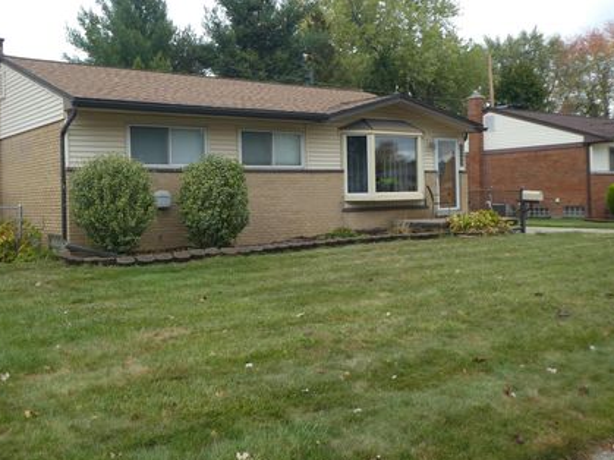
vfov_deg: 38.6
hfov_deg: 50.1
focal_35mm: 37
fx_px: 656
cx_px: 273
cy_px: 203
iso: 80
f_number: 3.5
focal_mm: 5.4
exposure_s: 1/160
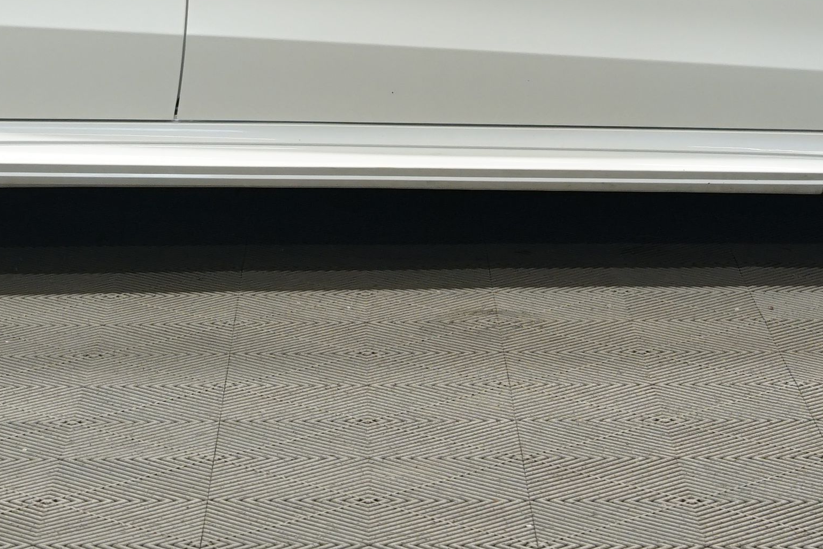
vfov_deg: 8.7
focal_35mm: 156
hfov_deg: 13.1
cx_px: 272
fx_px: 3567
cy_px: -93
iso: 500
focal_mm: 40
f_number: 5
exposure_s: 1/15
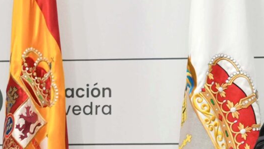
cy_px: 277
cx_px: 248
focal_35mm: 322
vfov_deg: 3.7
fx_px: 2254
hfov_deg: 6.7
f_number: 5.6
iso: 2000
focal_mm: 64
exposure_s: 1/160
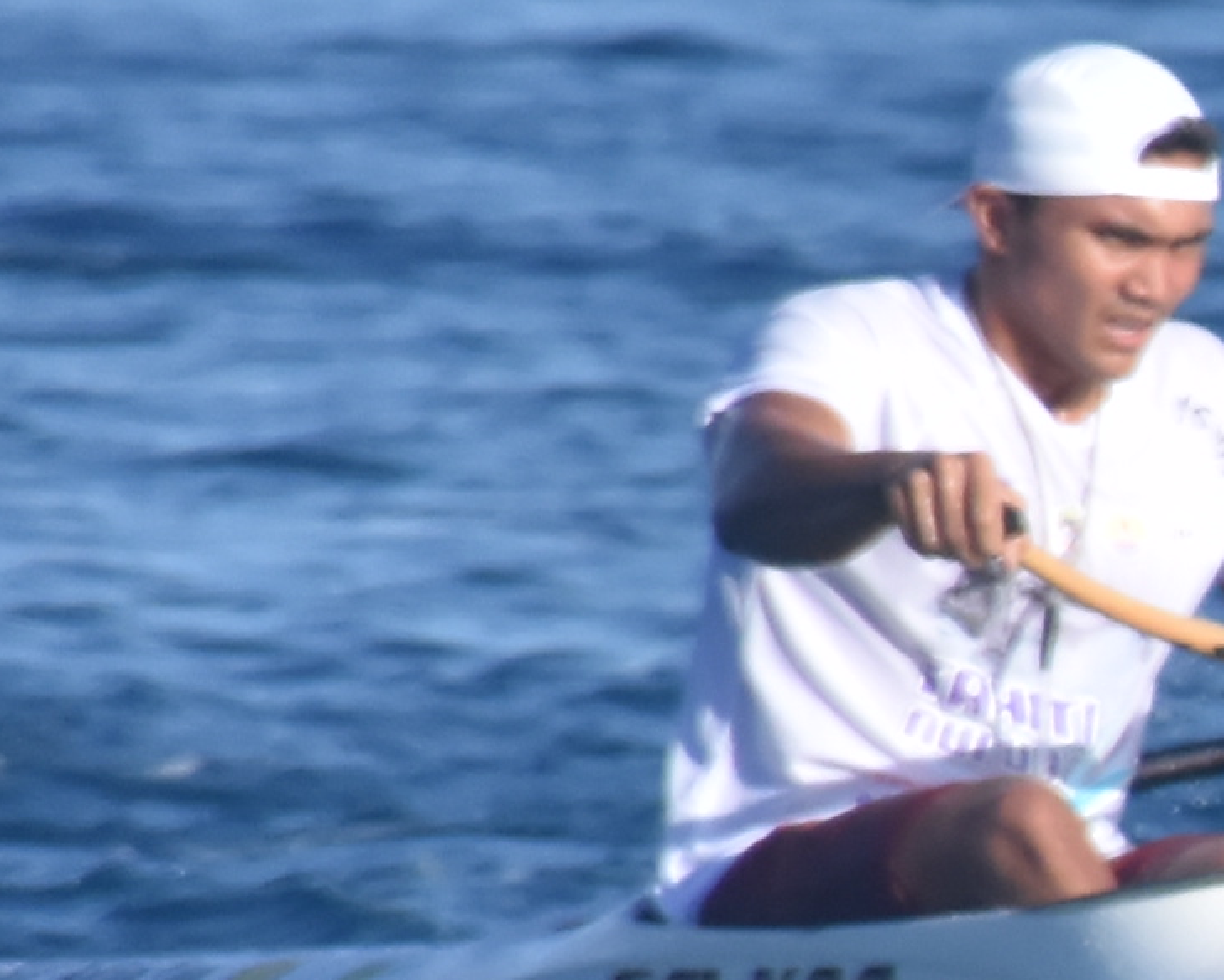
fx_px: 44038
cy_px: 1012
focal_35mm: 1215
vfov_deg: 1.3
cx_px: 3605
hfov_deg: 1.6
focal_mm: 140
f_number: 7.1
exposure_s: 1/3200
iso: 800
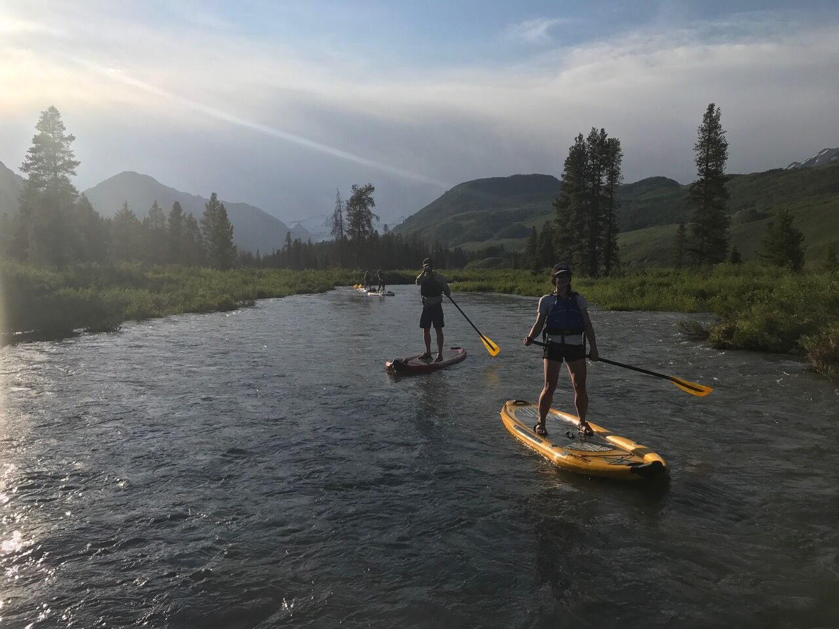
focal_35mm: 28
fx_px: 679
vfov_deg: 49.7
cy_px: 314
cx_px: 420
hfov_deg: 63.4
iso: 20
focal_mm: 3.99
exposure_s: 1/3425
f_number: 1.8
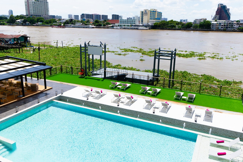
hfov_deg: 63.2
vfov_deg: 44.6
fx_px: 197
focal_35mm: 29
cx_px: 122
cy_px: 81
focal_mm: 19.5
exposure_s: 1/1600
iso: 50
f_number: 4
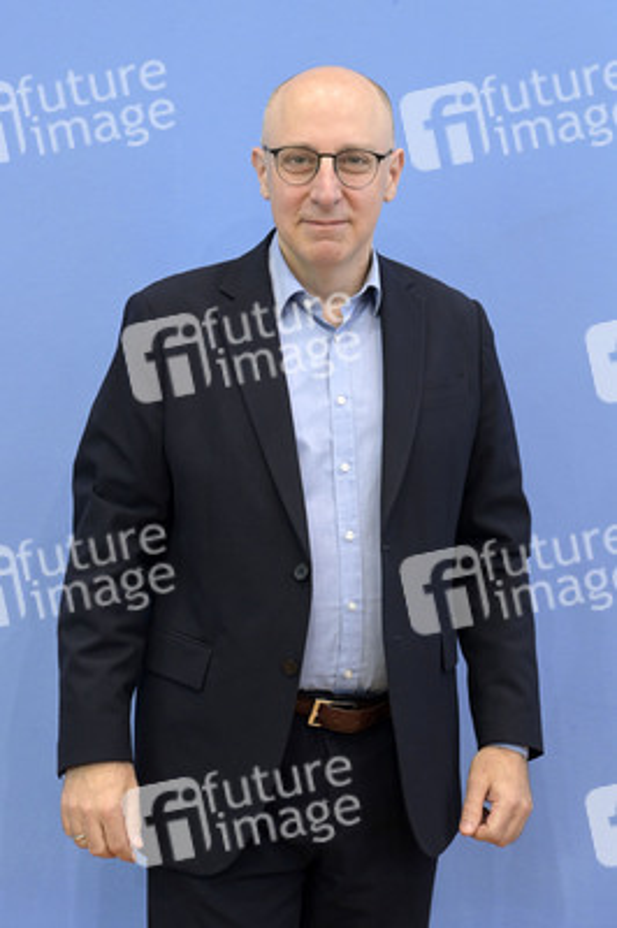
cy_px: 464
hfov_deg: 20.6
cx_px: 308
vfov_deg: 30.5
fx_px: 1700
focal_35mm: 66
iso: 4000
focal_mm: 66
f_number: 4.5
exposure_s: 1/400
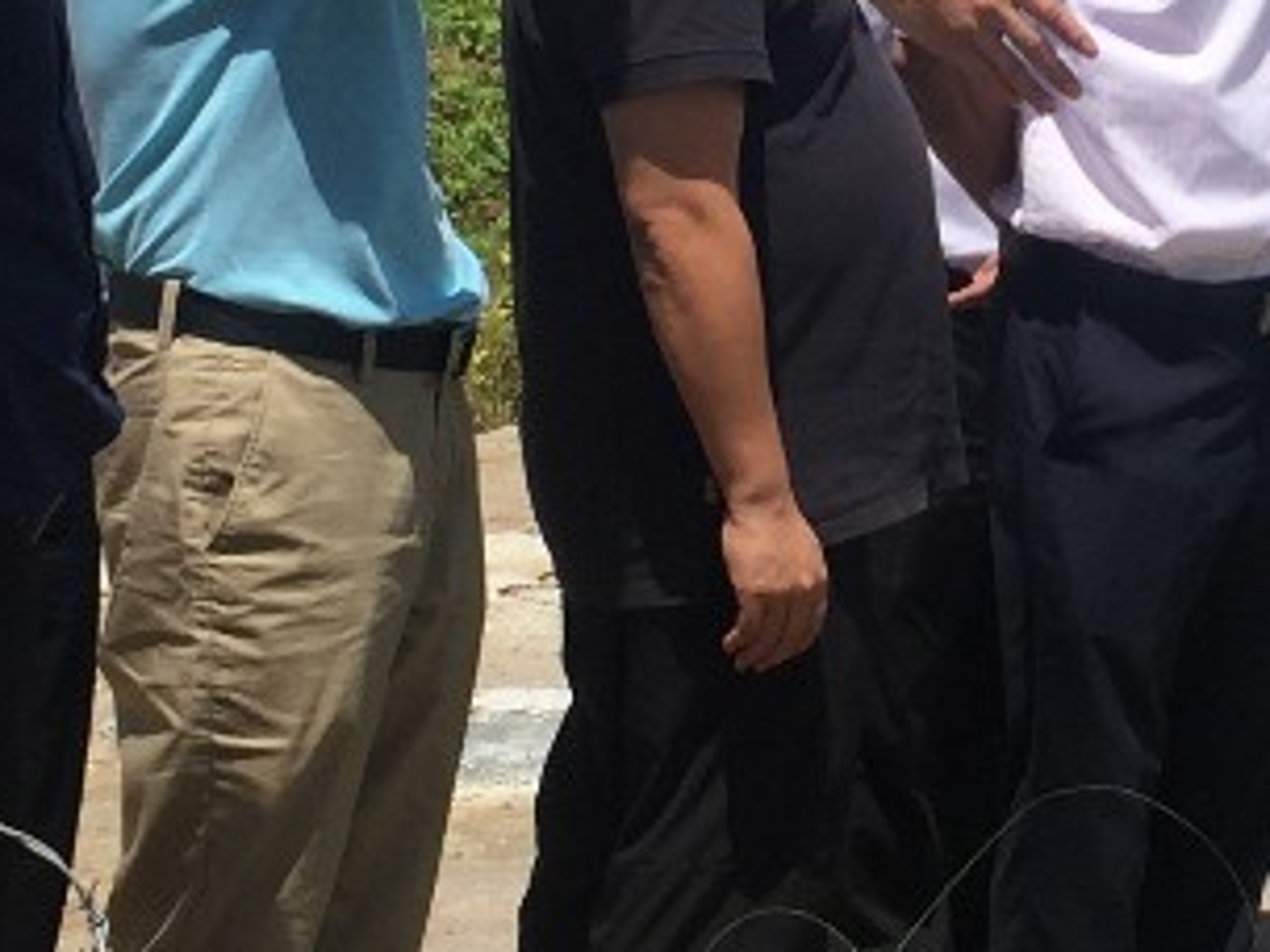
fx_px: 4476
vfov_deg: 12.1
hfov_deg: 15.9
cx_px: 1178
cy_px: 317
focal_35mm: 122
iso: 32
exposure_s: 1/2825
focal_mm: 4.15
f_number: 2.2
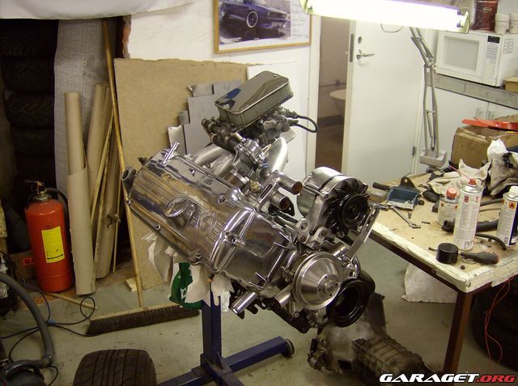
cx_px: 259
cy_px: 193
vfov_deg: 39.5
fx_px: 538
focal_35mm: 36
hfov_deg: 51.5
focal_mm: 6
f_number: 2.8
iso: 200
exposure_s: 1/23.6
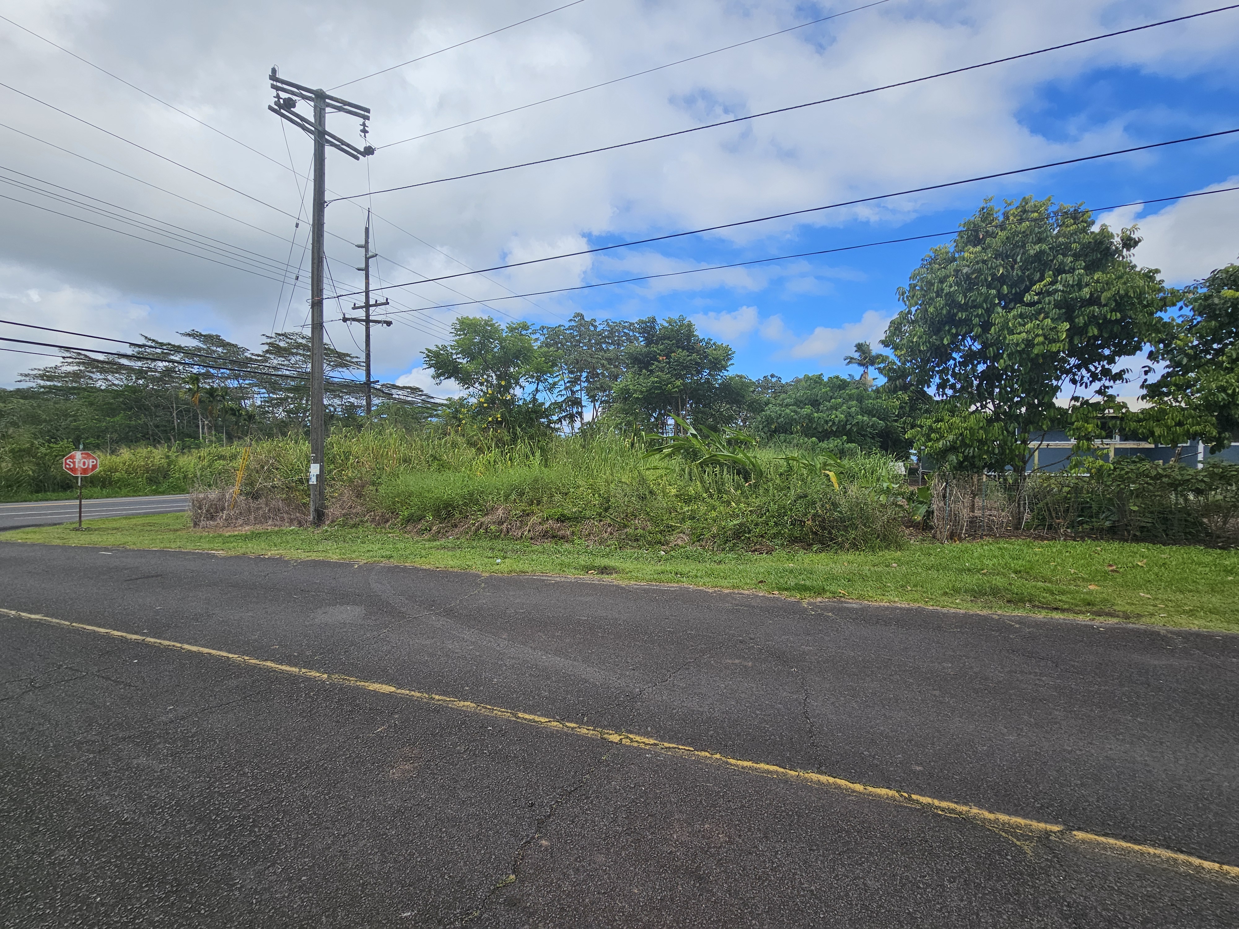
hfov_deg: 106.2
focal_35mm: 13
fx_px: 465
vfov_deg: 89.9
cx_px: 620
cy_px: 464
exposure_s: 1/2054
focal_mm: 2.2
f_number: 2.2
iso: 50
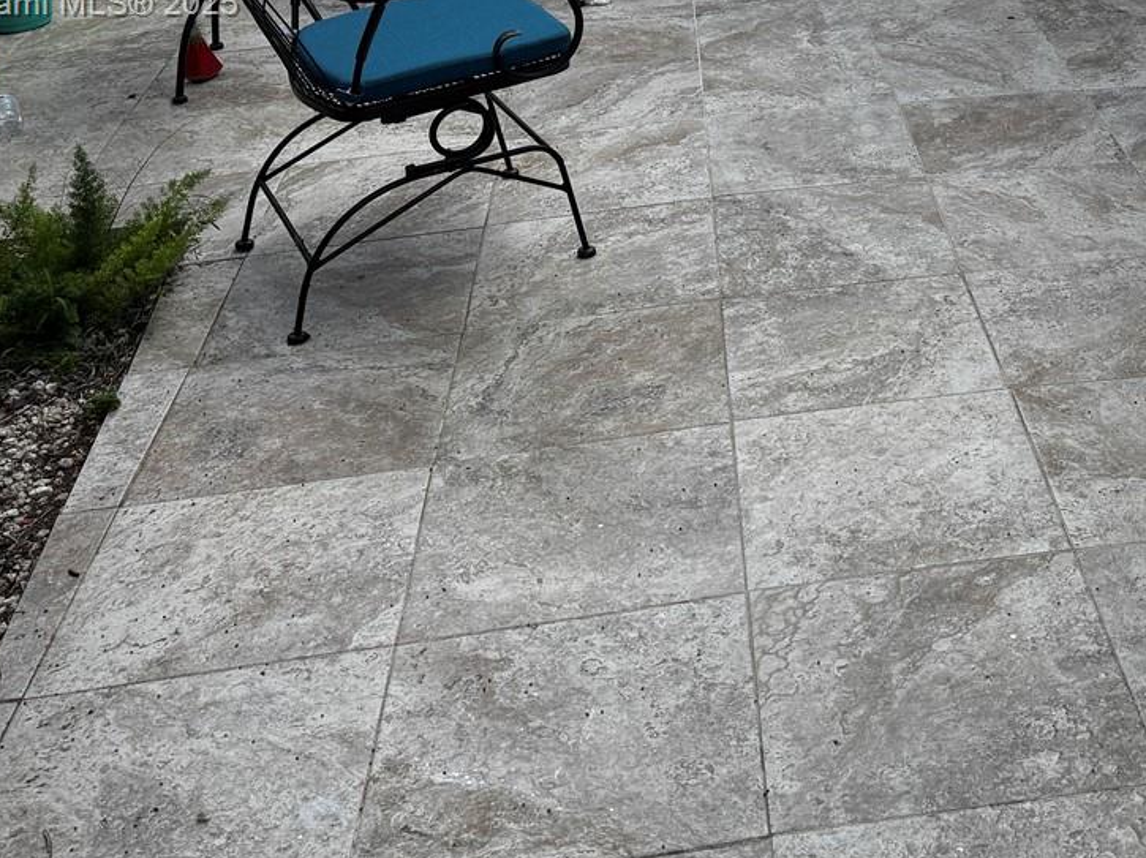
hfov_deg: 34.5
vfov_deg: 26.1
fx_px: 1754
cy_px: 6
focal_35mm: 53
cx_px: 997
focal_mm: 6.76
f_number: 1.78
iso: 80
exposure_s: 1/1678
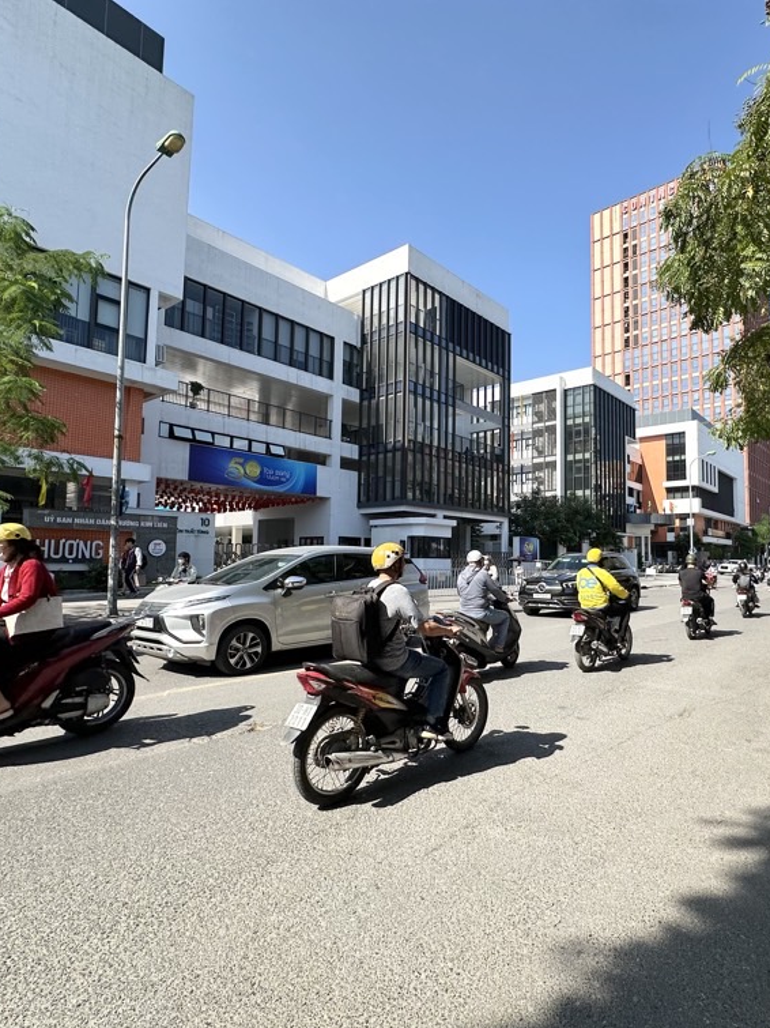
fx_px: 564
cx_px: 482
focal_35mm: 19
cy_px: 520
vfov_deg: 84.7
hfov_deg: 67.6
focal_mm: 2.22
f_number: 2.2
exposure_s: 1/1103
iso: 40
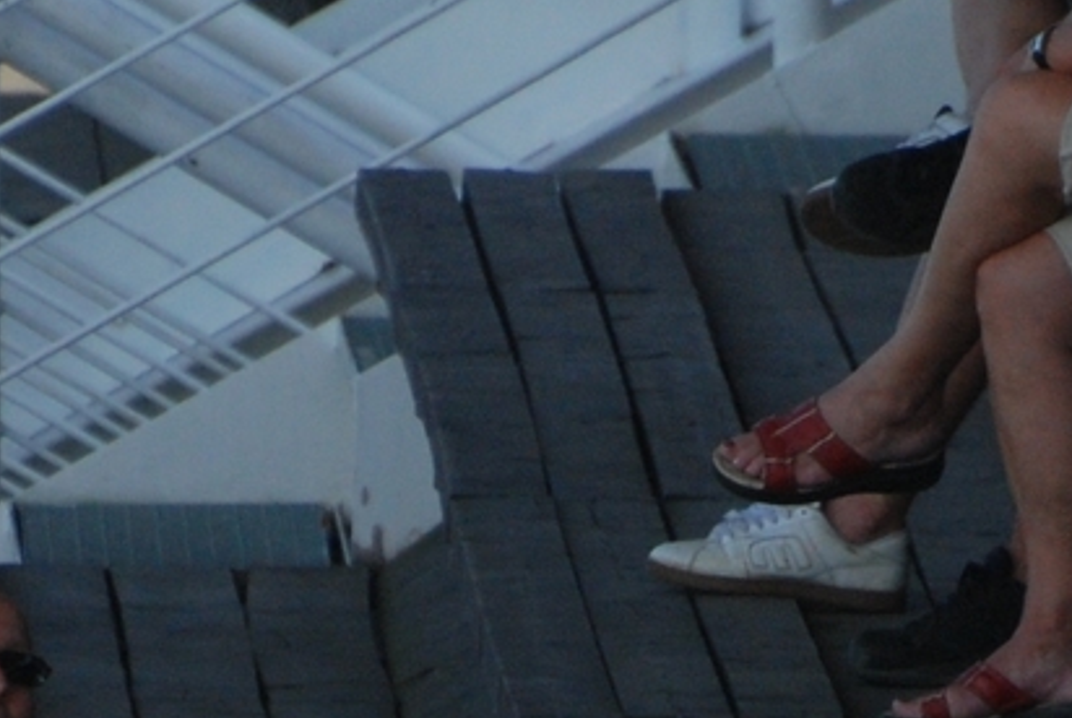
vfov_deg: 0.7
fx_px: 56270
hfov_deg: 1.1
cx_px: 562
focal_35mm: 1887
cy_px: 1078
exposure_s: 1/1250
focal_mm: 270
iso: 400
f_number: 5.6
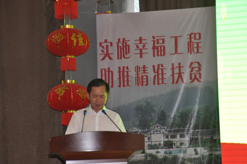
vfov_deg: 10.7
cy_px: 82
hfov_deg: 16.1
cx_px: 124
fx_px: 873
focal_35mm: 128
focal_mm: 85
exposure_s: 1/60
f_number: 5.6
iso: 400
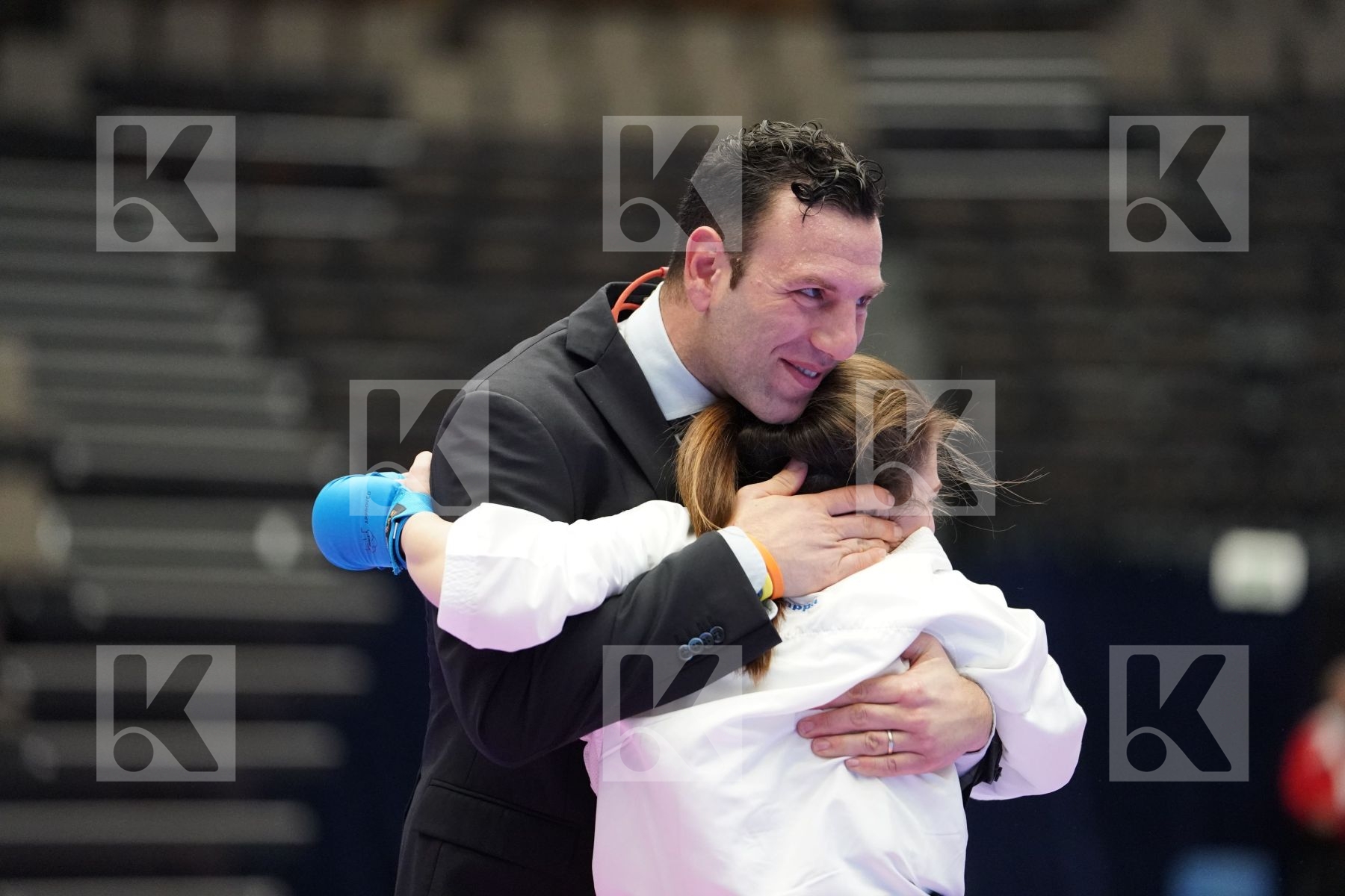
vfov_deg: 6.9
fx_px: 7472
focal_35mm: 200
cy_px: 448
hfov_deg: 10.3
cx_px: 672
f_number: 2.8
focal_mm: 200
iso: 6400
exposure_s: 1/1000
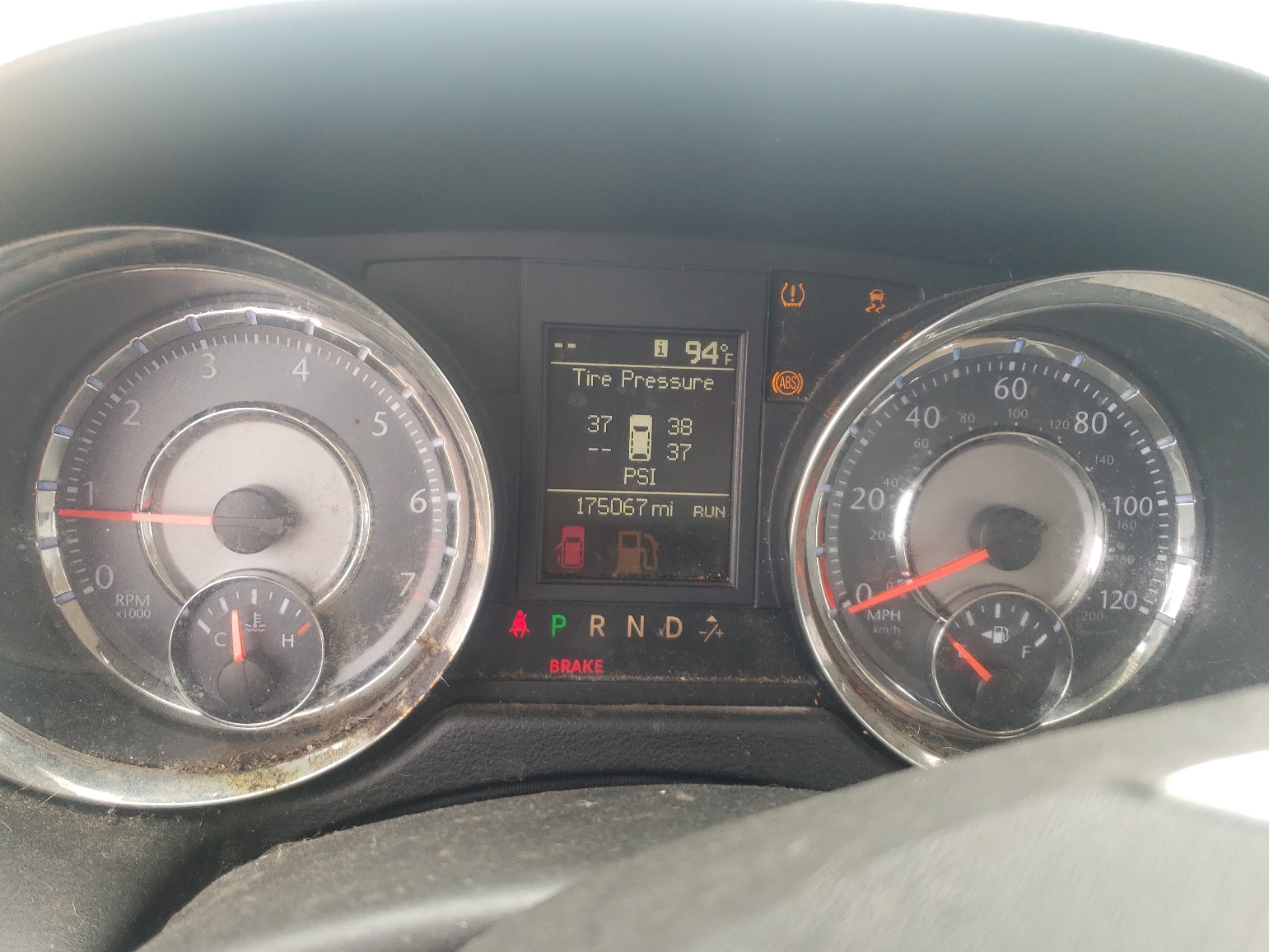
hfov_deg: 65.3
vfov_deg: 51.4
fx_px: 990
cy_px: 478
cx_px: 644
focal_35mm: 27
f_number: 1.5
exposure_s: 1/185
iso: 50
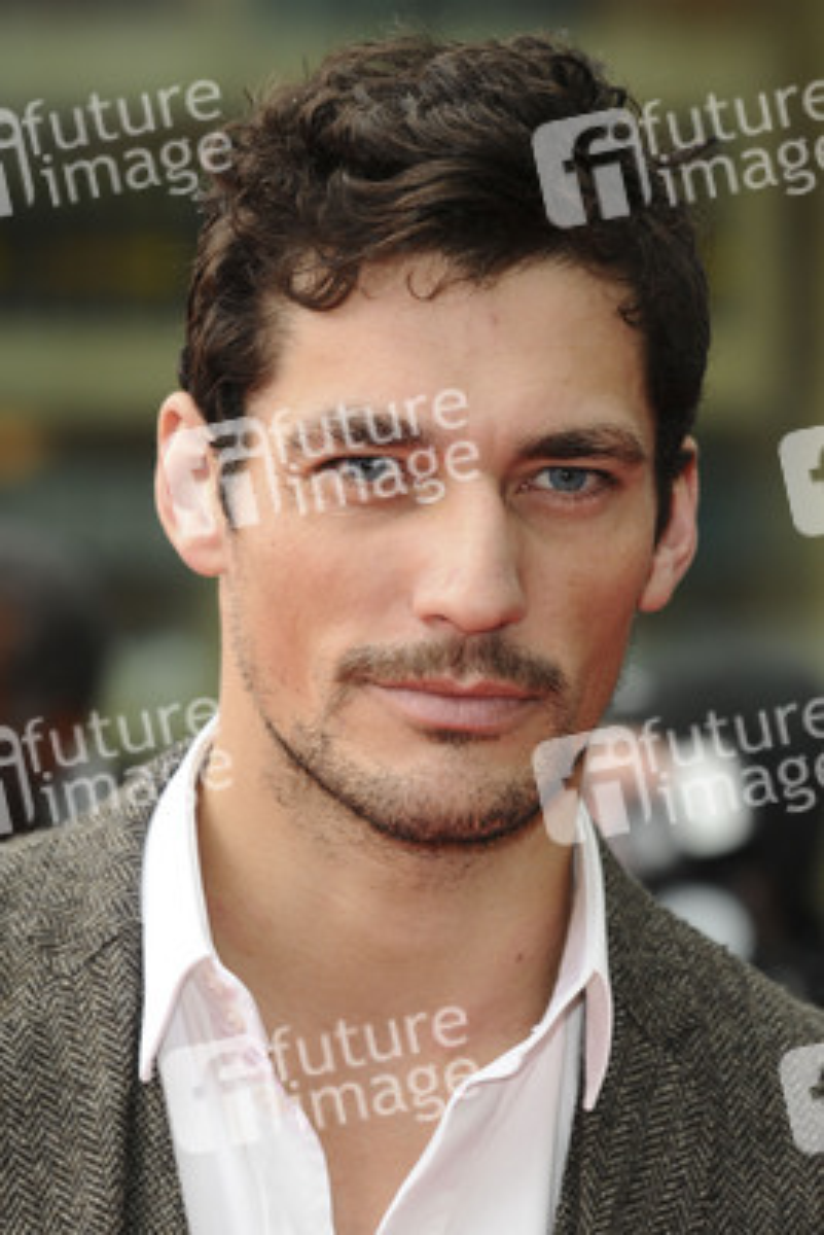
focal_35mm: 180
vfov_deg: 11.4
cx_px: 412
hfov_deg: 7.6
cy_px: 618
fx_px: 6174
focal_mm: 120
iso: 400
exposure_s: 1/160
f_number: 5
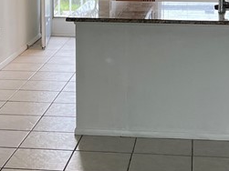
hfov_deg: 18.5
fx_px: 701
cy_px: -39
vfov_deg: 13.5
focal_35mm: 106
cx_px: 78
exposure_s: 1/60
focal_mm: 5.1
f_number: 1.6
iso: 80
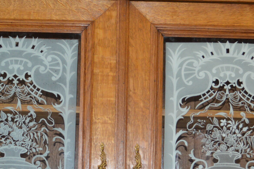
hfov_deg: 21.9
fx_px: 656
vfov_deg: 14.5
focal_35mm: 93
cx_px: 132
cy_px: 149
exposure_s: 1/60
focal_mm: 24
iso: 720
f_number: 4
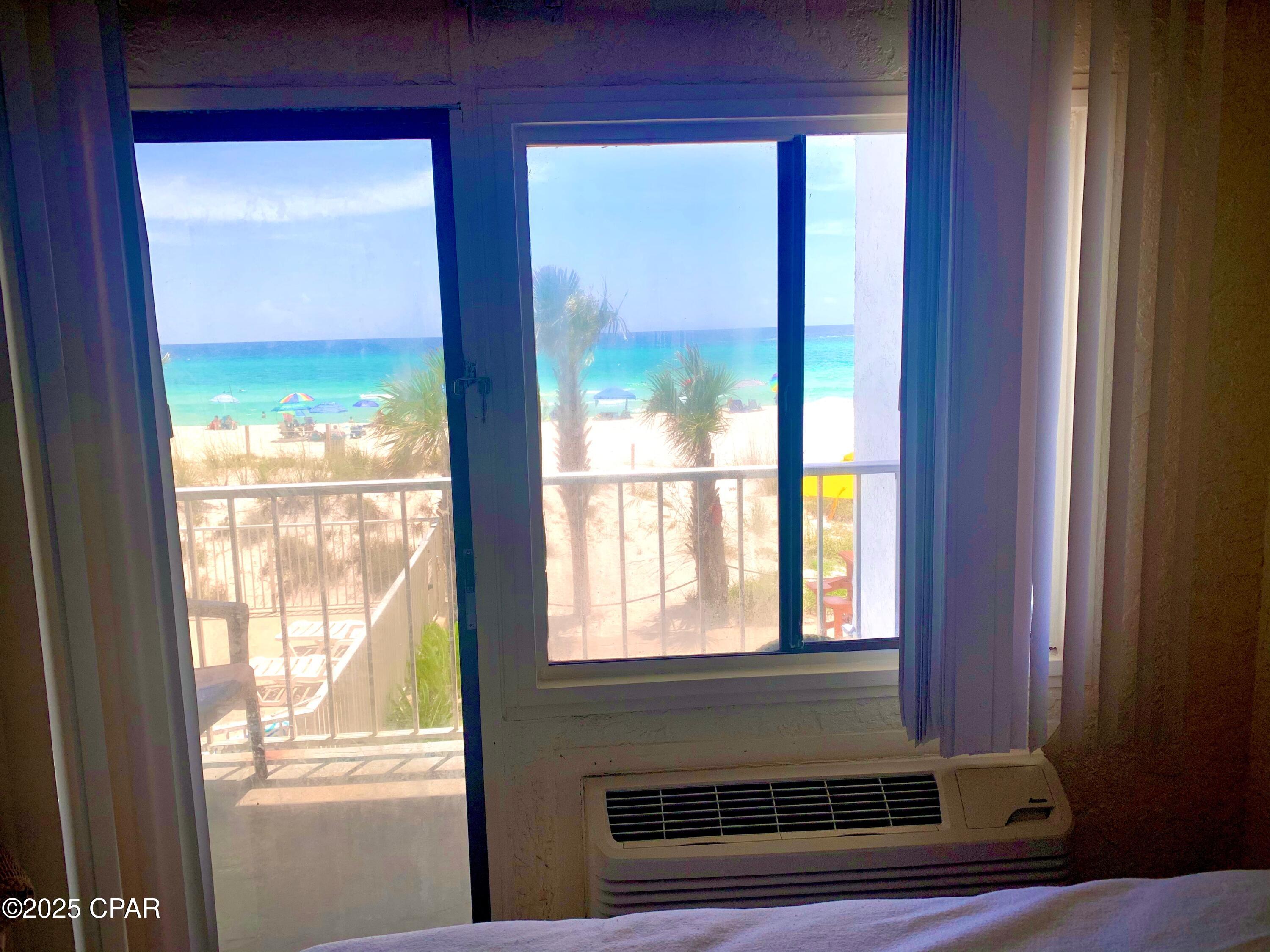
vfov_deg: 53.1
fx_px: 954
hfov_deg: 67.3
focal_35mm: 26
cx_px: 635
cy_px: 476
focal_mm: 4.25
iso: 25
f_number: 1.8
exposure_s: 1/1387
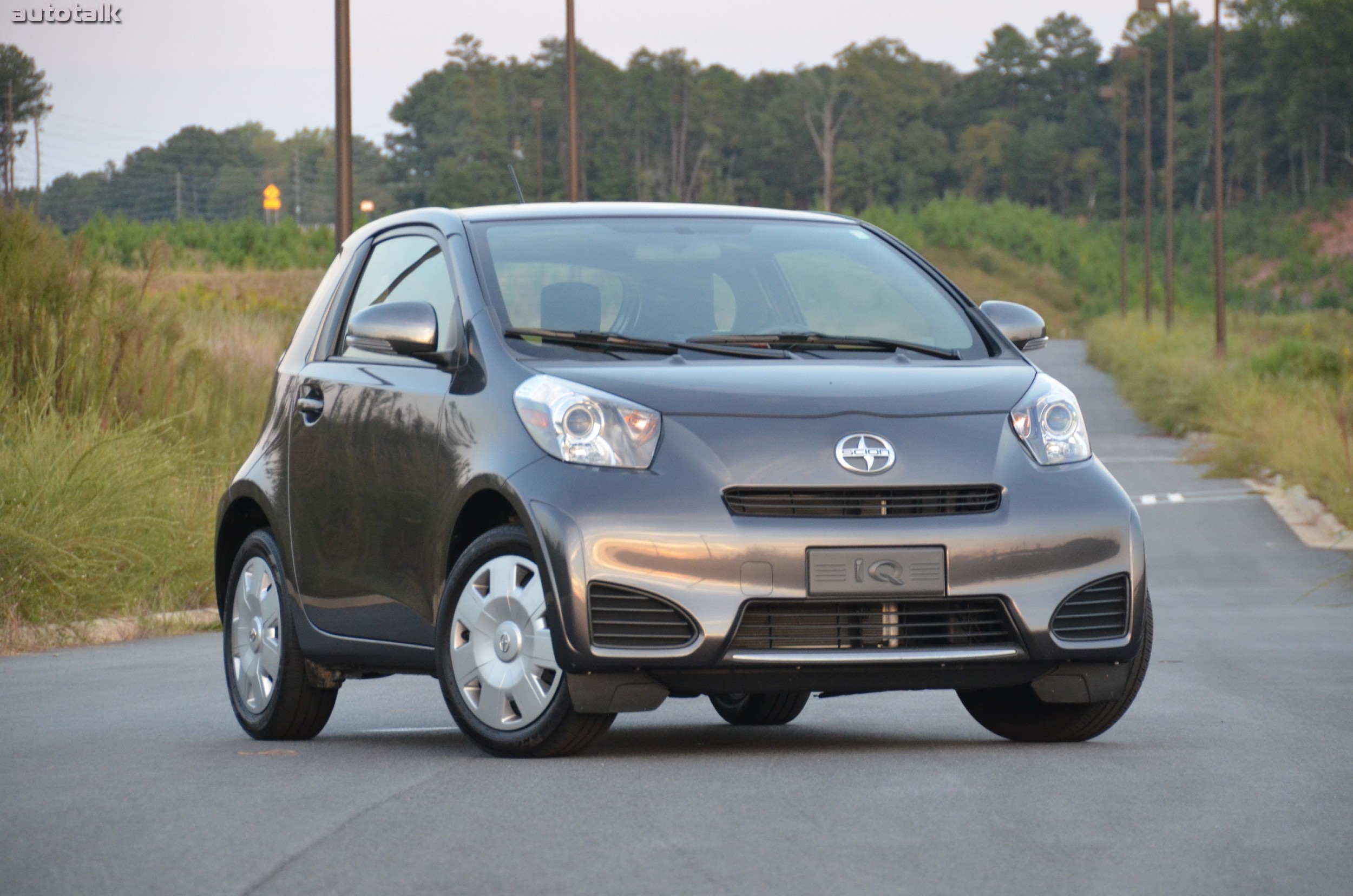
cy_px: 448
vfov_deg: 8.1
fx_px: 6301
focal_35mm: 168
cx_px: 676
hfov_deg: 12.3
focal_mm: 112
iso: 1600
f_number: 5.3
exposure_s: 1/160
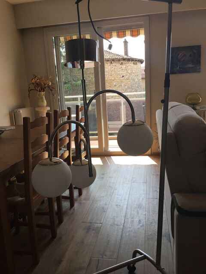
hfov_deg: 45.4
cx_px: 103
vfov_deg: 58.4
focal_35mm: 31
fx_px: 246
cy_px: 137
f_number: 2.4
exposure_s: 1/181
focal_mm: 3.3
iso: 25
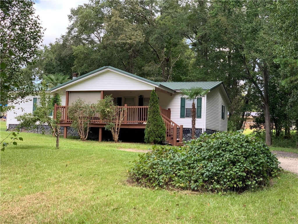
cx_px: 149
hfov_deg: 36.8
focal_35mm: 52
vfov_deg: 28.0
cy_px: 112
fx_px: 448
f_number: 2.4
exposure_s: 1/122
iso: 16
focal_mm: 6
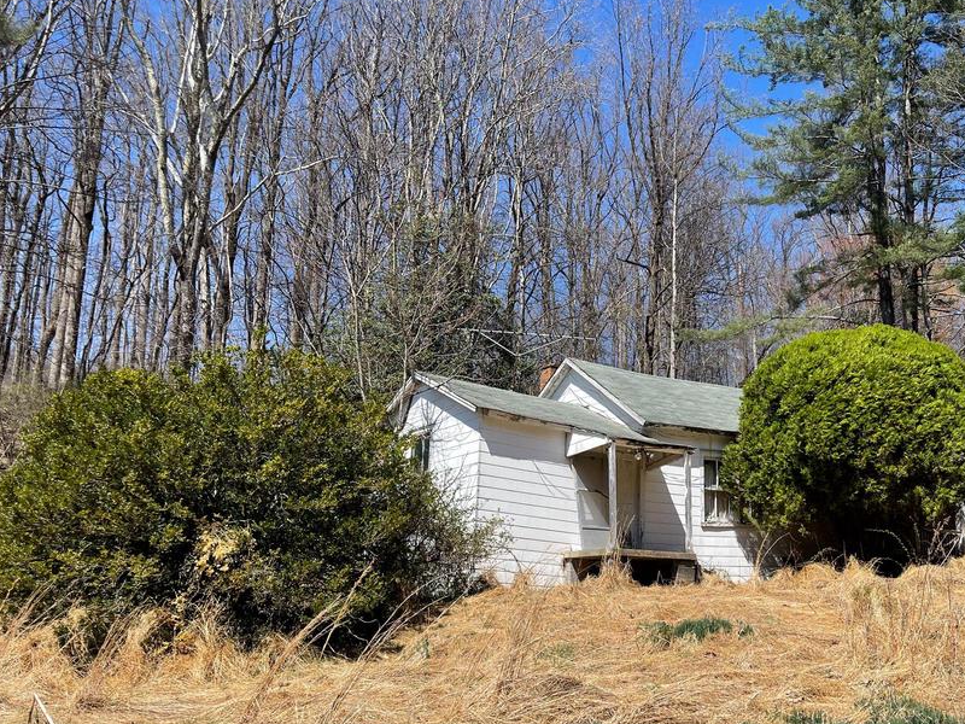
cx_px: 593
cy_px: 407
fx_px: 892
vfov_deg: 44.1
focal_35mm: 32
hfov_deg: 56.2
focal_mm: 5.1
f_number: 1.6
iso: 32
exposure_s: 1/2717
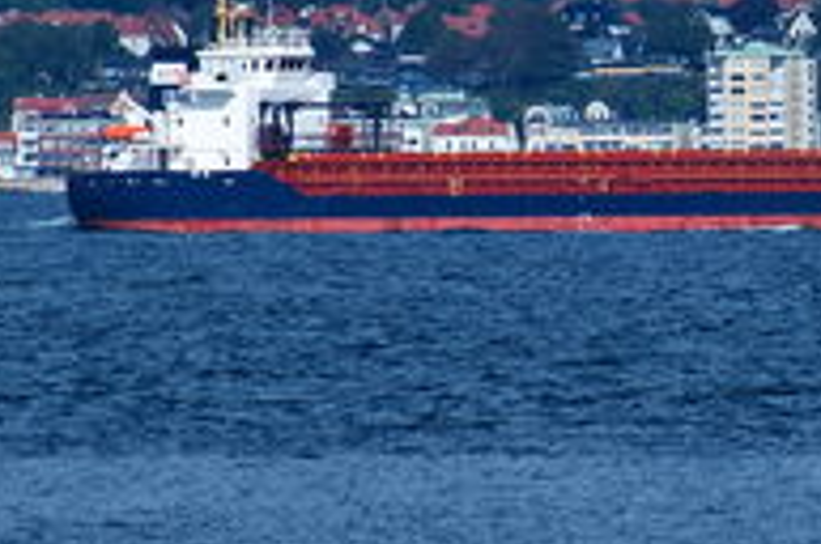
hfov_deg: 2.2
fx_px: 21151
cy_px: 83
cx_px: 819
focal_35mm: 929
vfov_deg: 1.5
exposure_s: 1/640
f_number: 13
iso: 400
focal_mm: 300
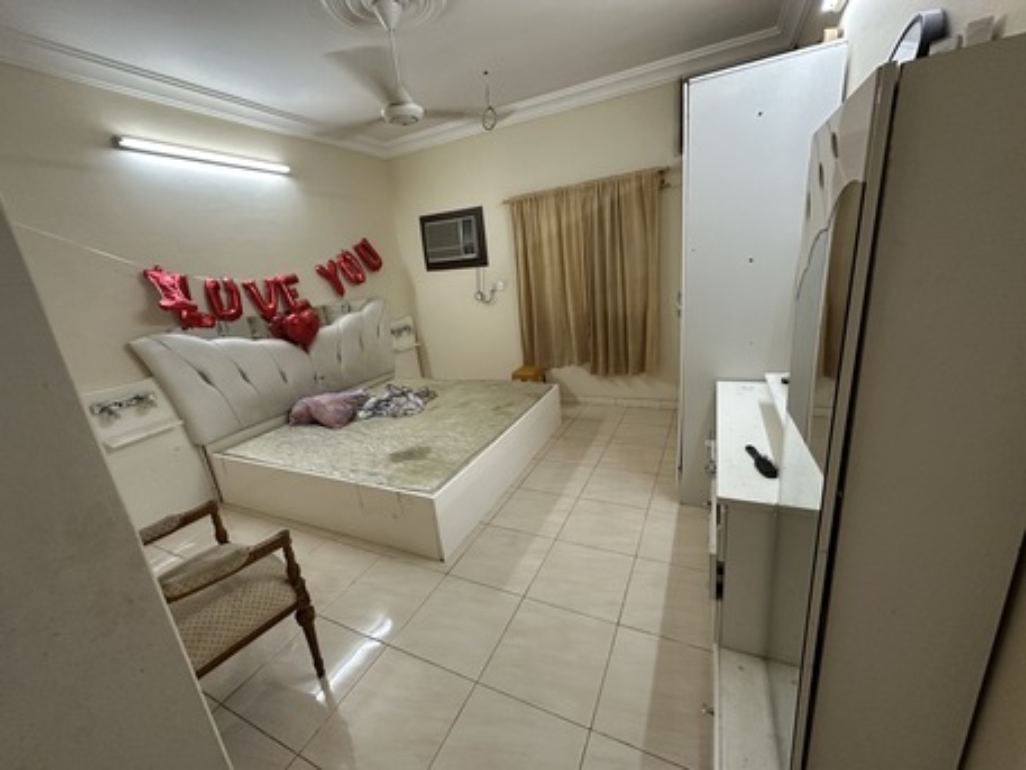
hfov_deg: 102.0
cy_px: 385
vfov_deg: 85.7
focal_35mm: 14
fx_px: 415
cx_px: 513
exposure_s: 1/60
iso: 320
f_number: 2.2
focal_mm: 2.22
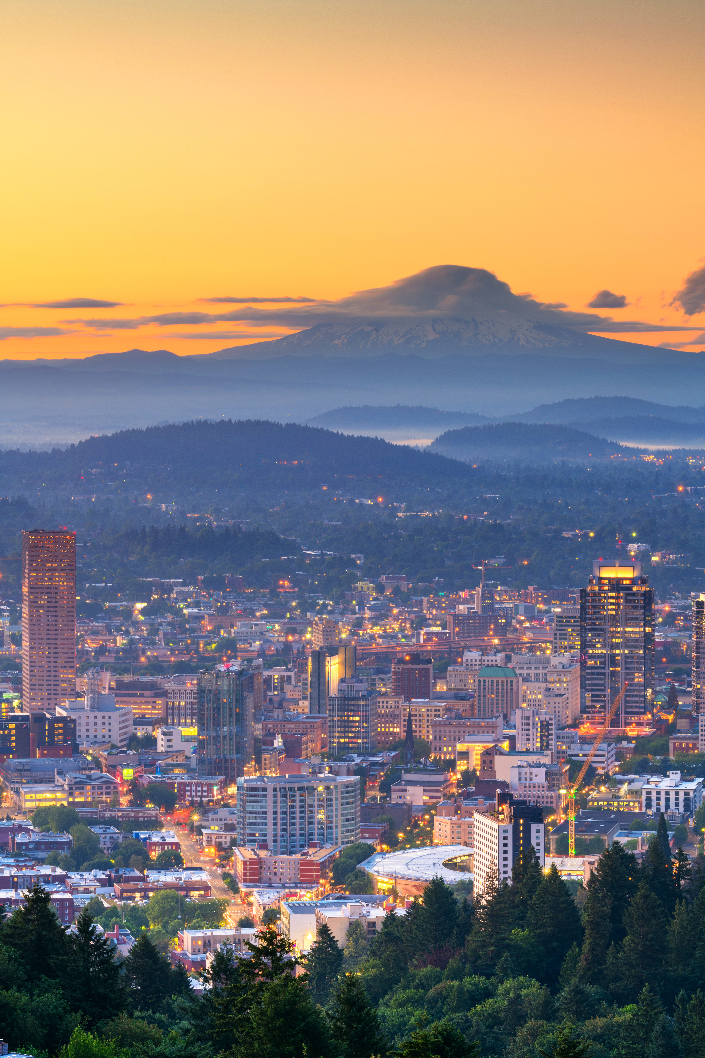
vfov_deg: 16.8
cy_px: 529
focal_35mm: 122
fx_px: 3583
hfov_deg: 11.2
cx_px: 352
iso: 64
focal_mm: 122
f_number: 16
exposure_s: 20
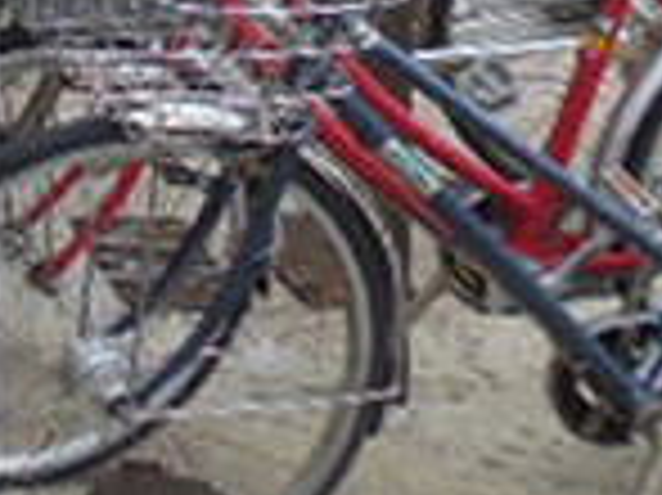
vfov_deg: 10.8
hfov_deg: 14.1
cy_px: -641
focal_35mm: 119
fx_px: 2274
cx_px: -635
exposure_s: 1/500
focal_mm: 4.5
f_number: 3.1
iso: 125
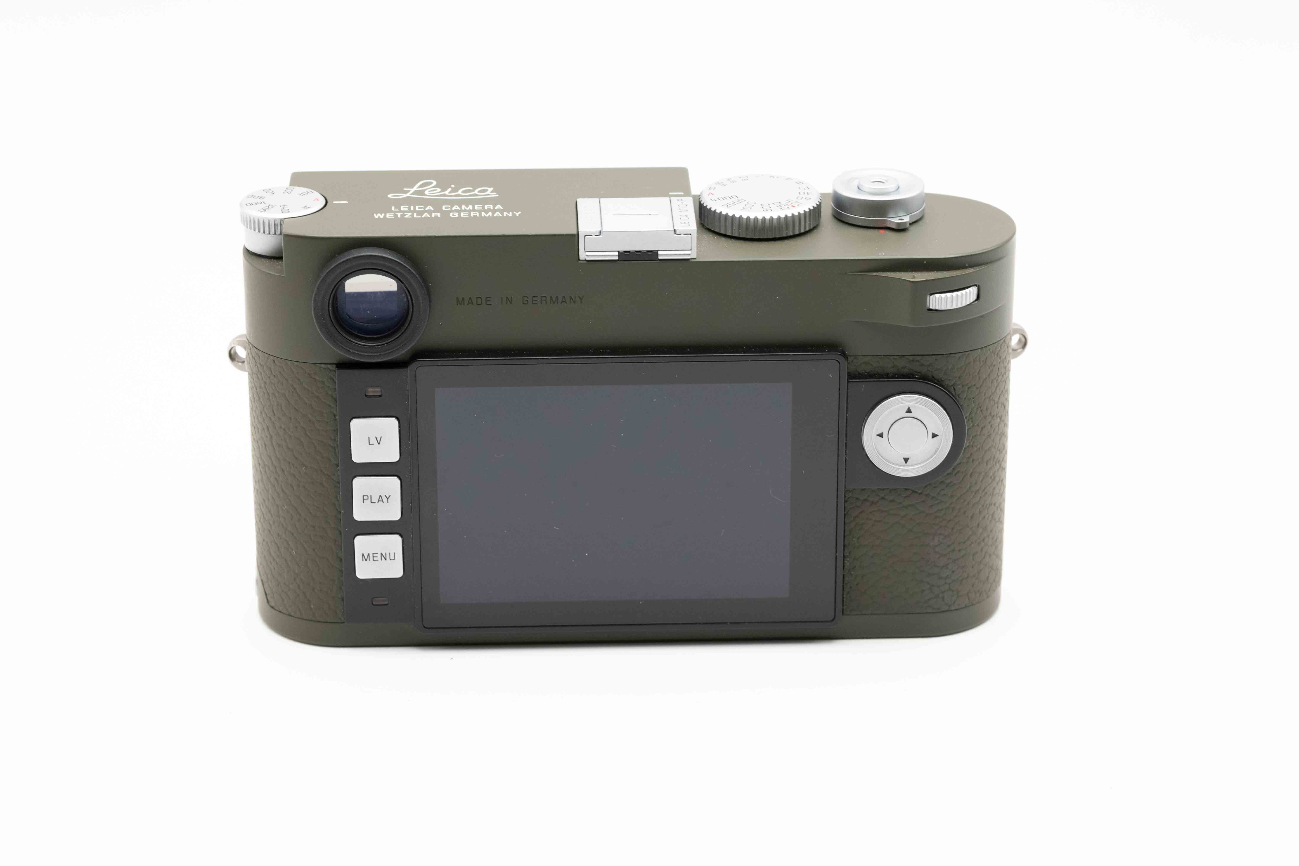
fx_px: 3247
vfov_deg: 15.2
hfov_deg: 22.6
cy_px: 433
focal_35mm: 90
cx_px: 650
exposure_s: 1/160
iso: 3200
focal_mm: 90
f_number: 11
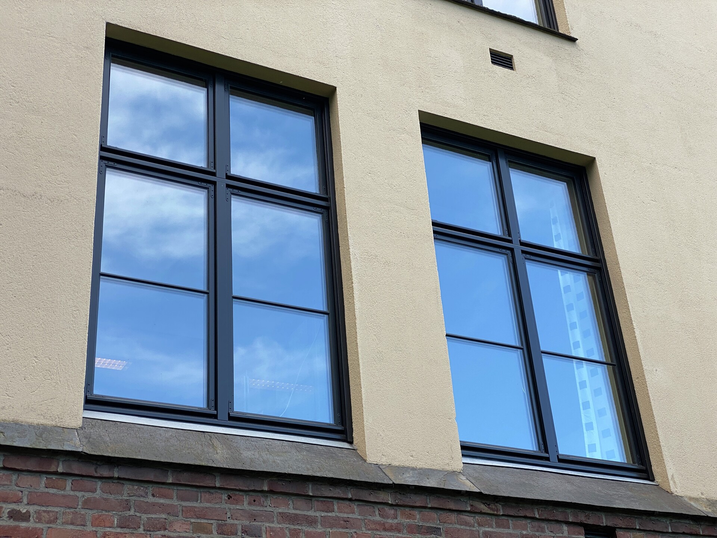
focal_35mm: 52
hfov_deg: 36.8
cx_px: 358
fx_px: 1077
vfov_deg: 28.0
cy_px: 269
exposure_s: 1/266
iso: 20
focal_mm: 6
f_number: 2
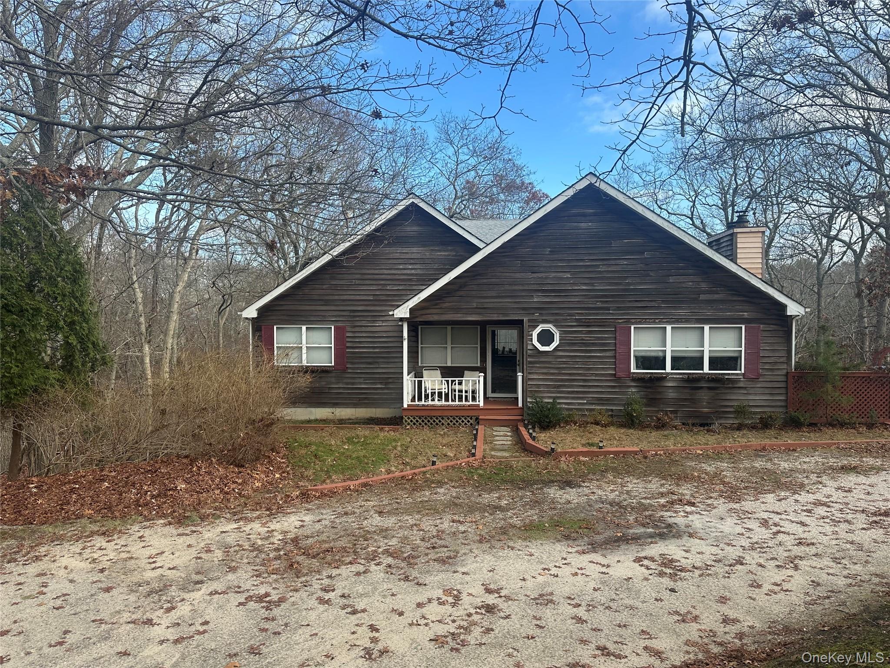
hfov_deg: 71.6
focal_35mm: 24
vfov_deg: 56.8
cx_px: 445
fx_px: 617
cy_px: 334
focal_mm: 6.86
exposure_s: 1/1227
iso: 80
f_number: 1.78
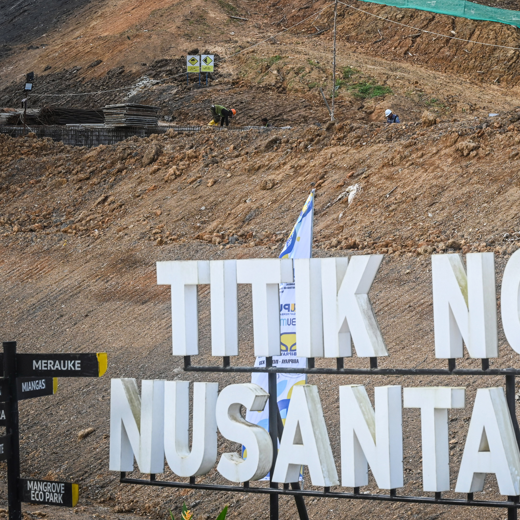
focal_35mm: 142
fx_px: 2413
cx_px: 311
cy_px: 260
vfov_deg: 12.3
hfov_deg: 12.3
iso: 1000
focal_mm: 110
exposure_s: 1/1000
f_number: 8
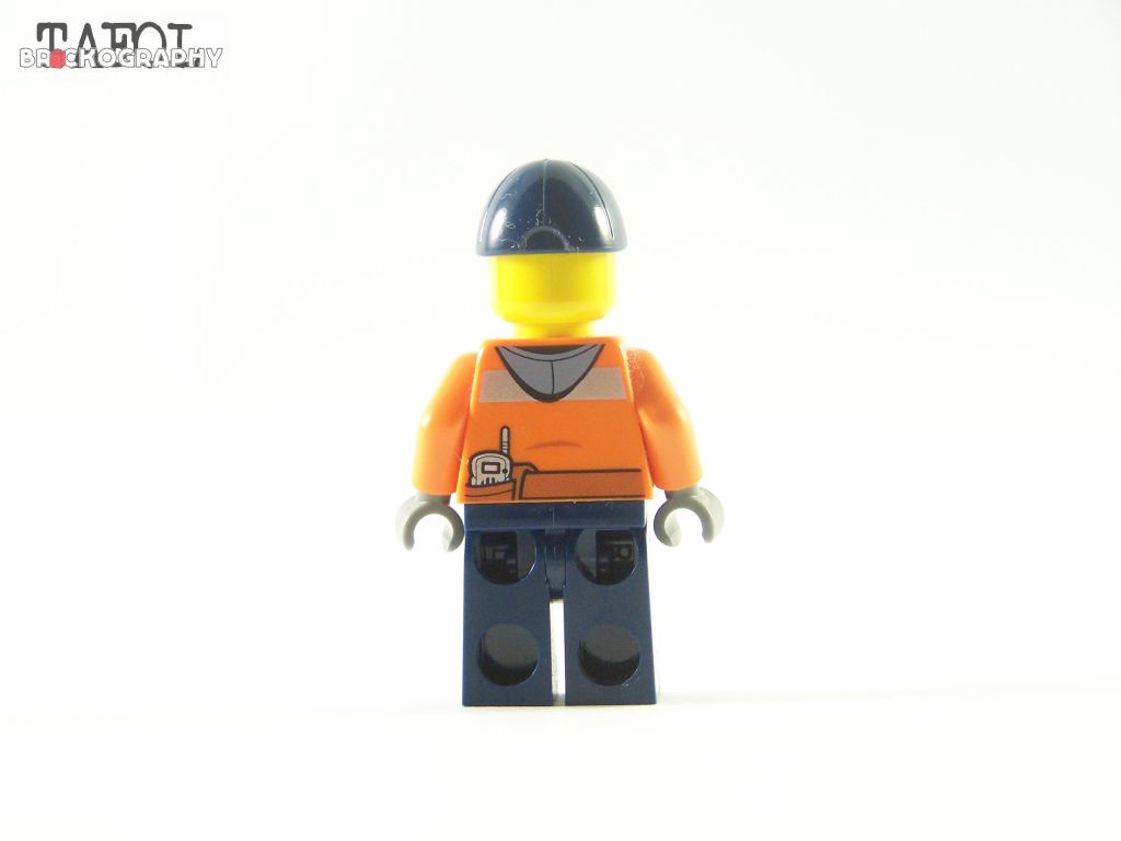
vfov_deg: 14.1
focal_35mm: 105
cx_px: 560
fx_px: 3400
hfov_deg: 18.7
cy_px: 420
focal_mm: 17.5
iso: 200
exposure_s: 1/30
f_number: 3.2
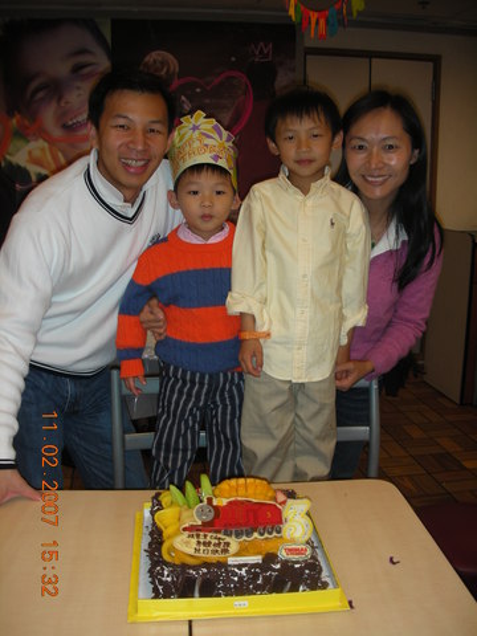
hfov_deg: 40.7
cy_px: 318
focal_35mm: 35
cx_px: 238
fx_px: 643
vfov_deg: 52.6
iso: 50
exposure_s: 1/60.1
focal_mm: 5.8
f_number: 3
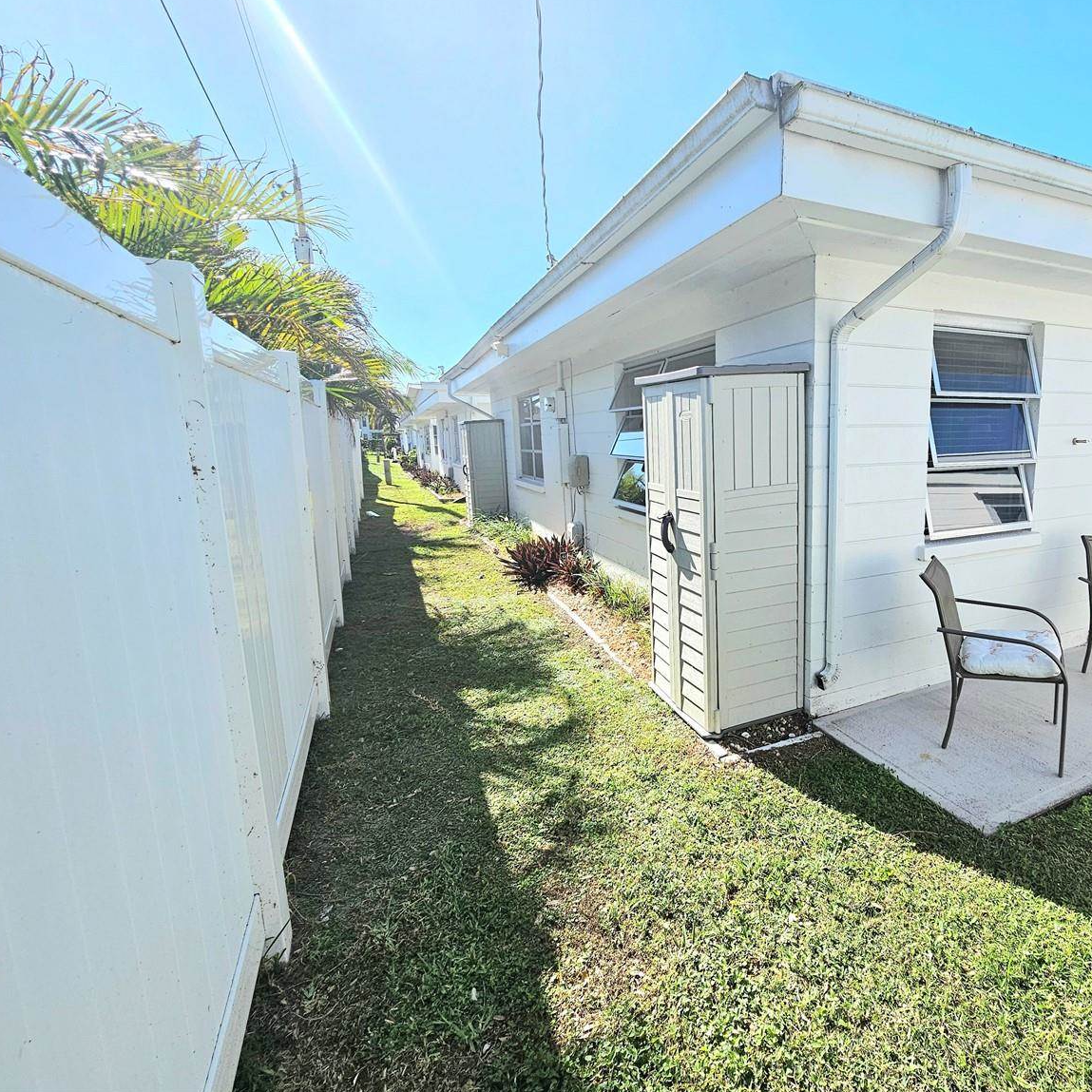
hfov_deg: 85.1
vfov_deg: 87.4
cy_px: 526
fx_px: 571
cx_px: 705
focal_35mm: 16
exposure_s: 1/1667
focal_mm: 2.2
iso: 50
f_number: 2.2
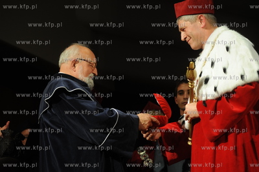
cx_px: 130
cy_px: 86
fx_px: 863
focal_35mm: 120
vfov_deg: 11.4
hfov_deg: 17.1
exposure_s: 1/250
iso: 800
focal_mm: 120
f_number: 4
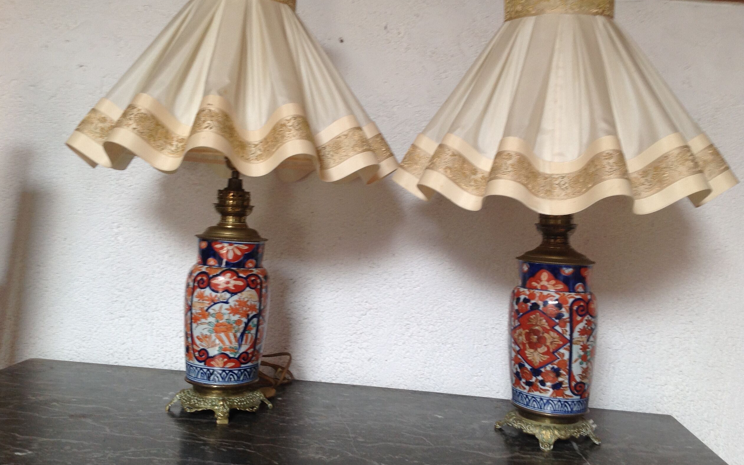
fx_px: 770
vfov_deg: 33.6
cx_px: 377
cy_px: 229
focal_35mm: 38
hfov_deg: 51.5
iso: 64
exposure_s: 1/30
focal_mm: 4.28
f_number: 2.4
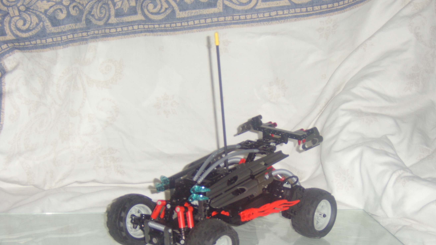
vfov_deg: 19.0
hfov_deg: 33.3
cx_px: 226
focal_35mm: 63
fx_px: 728
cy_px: 169
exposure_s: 1/60
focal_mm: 14.04
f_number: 3.5
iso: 141
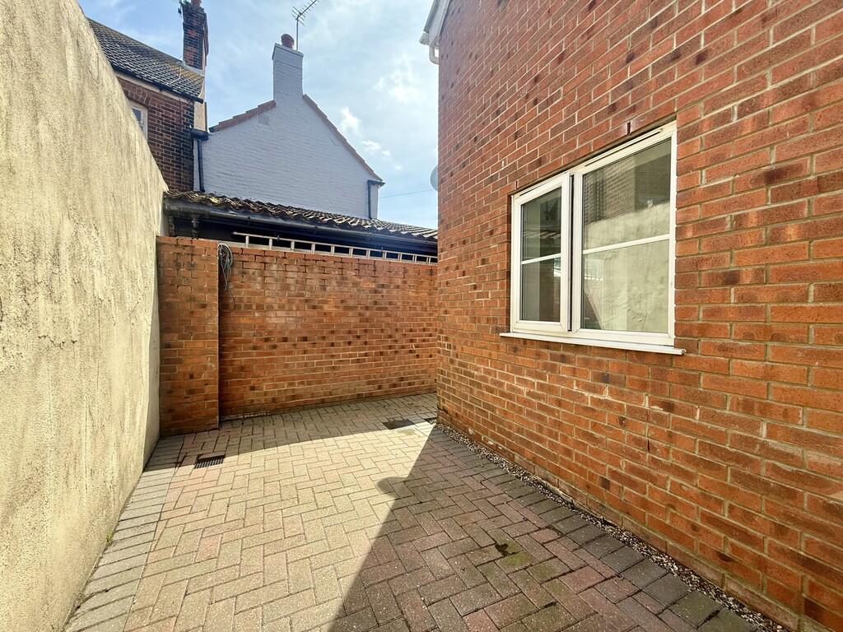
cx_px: 422
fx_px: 341
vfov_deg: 85.7
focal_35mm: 14
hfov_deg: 102.1
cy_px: 316
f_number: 2.2
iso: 64
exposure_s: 1/686
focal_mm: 2.22
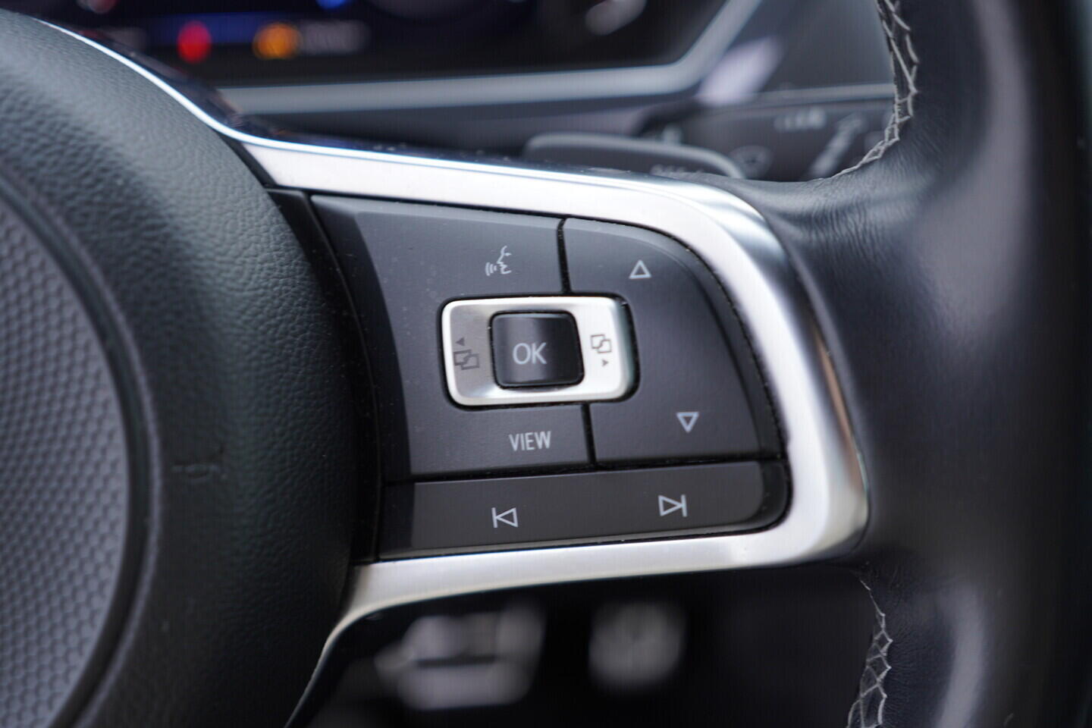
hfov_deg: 53.1
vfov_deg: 36.9
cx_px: 546
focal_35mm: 36
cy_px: 364
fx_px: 1092
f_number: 2.8
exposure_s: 1/40
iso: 125
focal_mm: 24
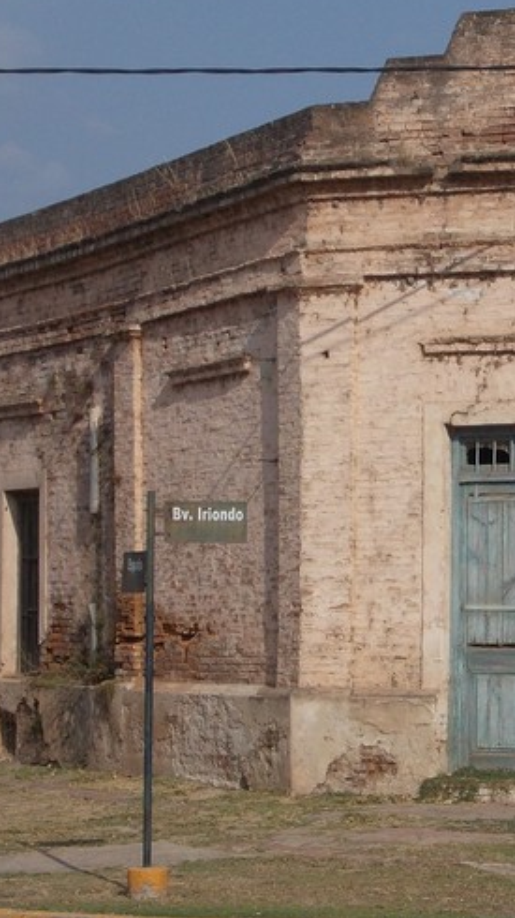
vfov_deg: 17.7
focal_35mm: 121
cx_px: 485
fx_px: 2943
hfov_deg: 9.9
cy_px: 481
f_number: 8.6
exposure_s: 1/320
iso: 80
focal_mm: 10
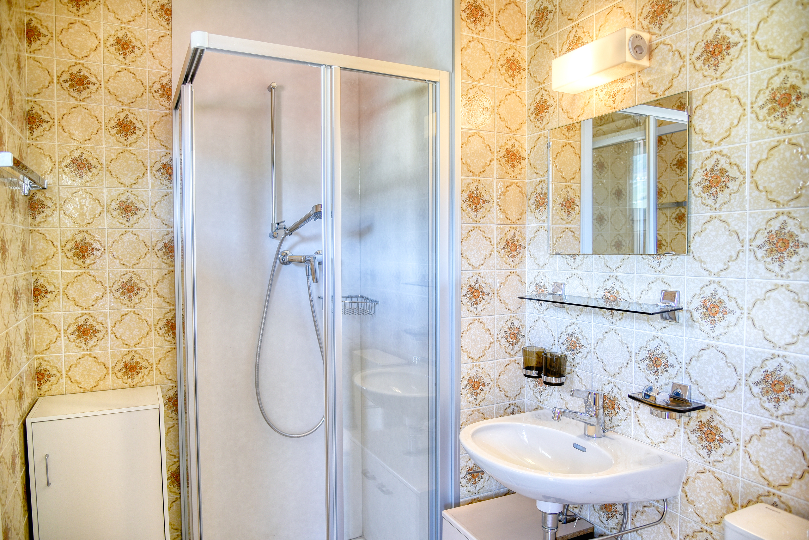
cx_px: 404
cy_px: 270
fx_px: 540
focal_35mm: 24
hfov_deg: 73.7
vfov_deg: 53.2
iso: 250
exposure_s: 1/125
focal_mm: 24
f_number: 5.6
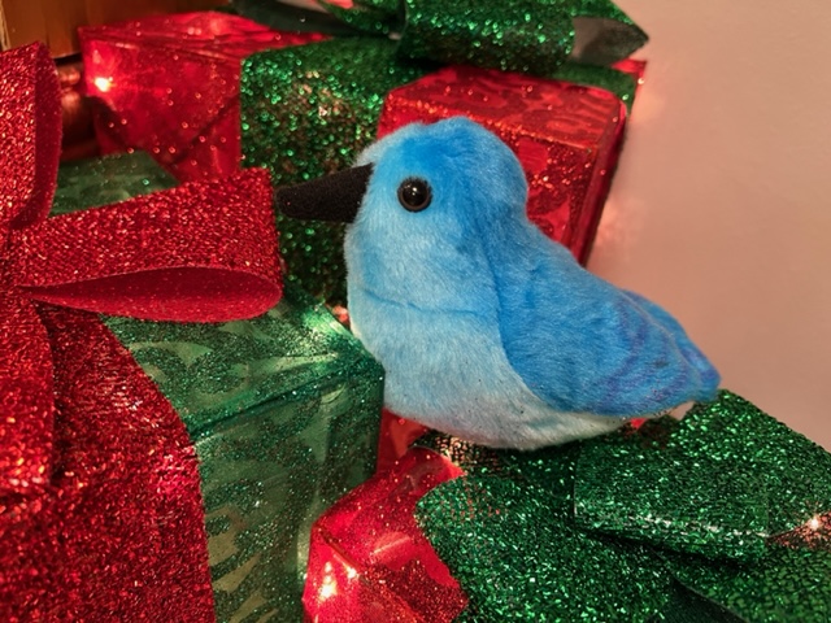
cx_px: 416
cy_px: 312
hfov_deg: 67.3
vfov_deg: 53.1
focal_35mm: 26
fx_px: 624
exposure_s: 1/60
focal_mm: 5.7
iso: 320
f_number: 1.5
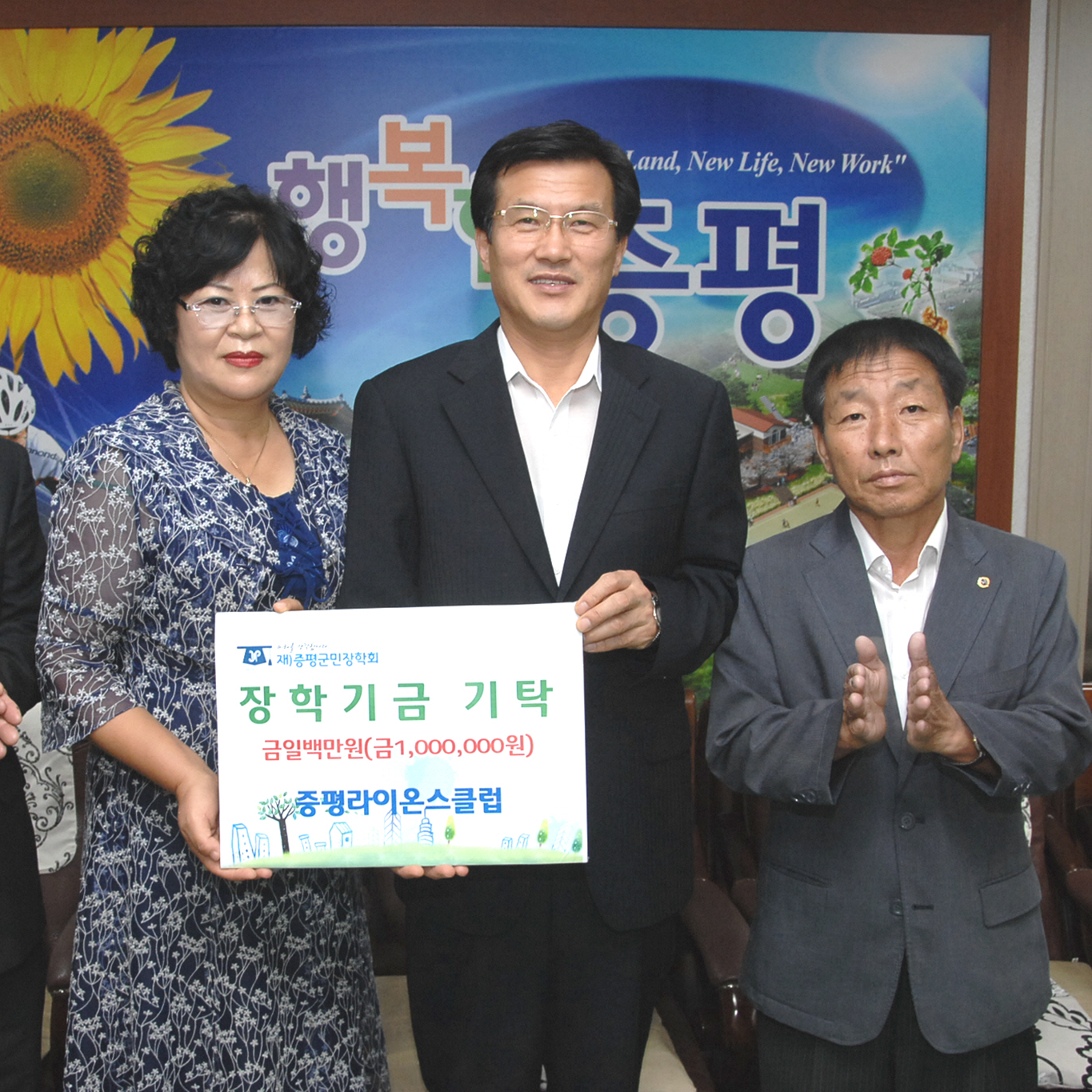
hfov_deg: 41.7
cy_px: 564
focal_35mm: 40
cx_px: 440
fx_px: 1428
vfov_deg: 41.9
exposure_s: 1/60
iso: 400
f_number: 5.6
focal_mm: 20
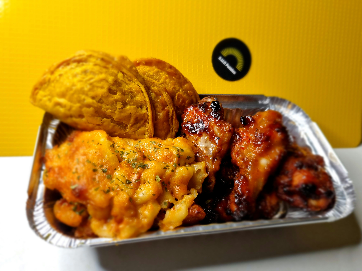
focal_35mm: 26
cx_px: 181
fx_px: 272
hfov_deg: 67.3
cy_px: 136
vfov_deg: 53.1
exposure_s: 1/54
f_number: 1.8
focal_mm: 5.4
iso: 125
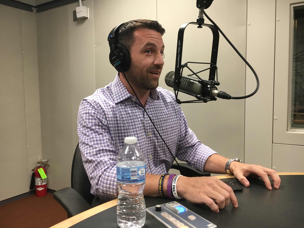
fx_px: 255
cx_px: 152
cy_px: 114
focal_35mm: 29
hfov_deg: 61.7
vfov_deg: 48.2
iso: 100
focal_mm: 4.15
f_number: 2.2
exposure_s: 1/30
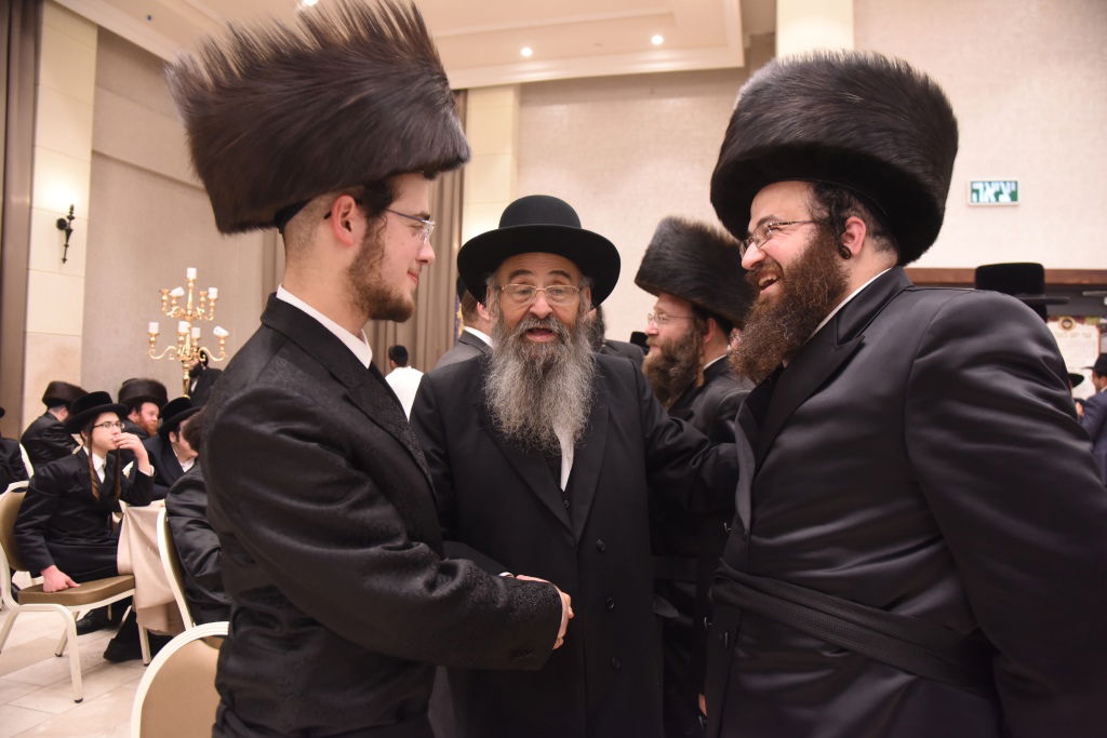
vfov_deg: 53.1
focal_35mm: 24
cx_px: 554
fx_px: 738
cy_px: 369
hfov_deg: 73.7
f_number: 5
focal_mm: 24
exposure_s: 1/100
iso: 2500
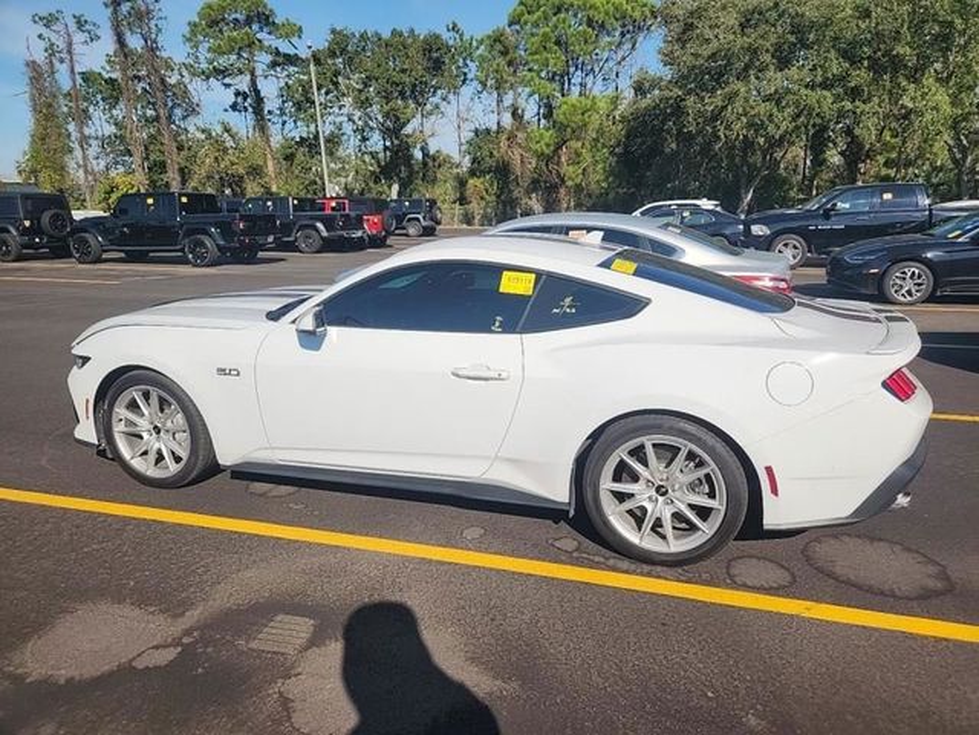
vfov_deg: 58.9
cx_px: 490
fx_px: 650
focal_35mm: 23
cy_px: 368
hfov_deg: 73.9
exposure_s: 1/2678
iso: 50
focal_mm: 5.4
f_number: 1.8
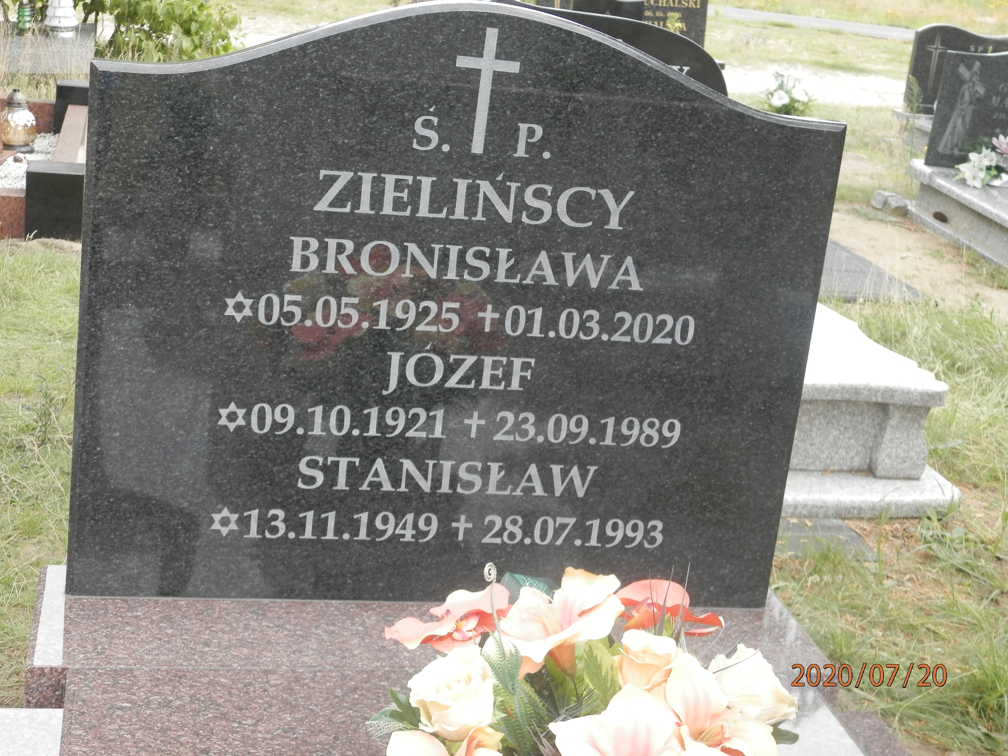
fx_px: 1602
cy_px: 378
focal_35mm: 55
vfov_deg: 26.6
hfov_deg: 34.9
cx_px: 504
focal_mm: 9.9
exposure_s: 1/125
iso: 100
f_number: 3.8
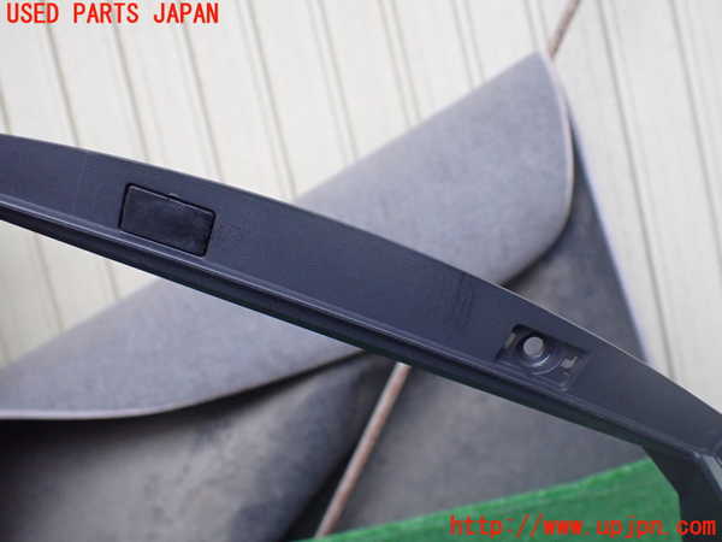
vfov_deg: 46.8
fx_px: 626
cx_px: 361
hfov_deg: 60.0
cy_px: 271
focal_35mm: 30
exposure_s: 1/125
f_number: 2.3
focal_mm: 5.4
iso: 800
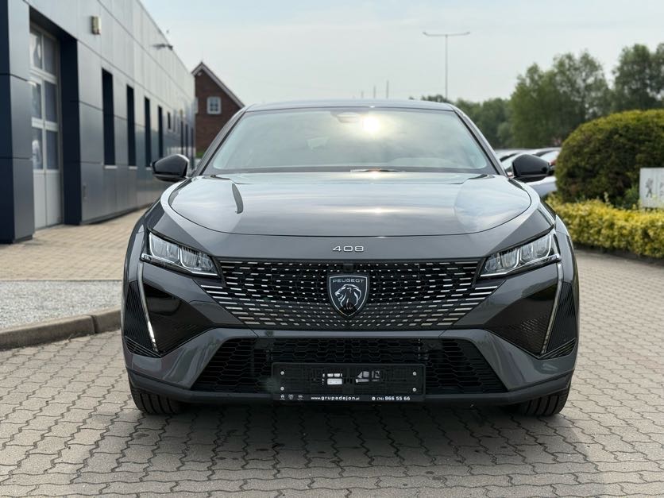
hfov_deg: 39.7
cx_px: 332
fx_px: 921
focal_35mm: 48
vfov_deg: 30.3
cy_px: 249
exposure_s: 1/6024
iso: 64
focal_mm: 6.76
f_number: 1.78
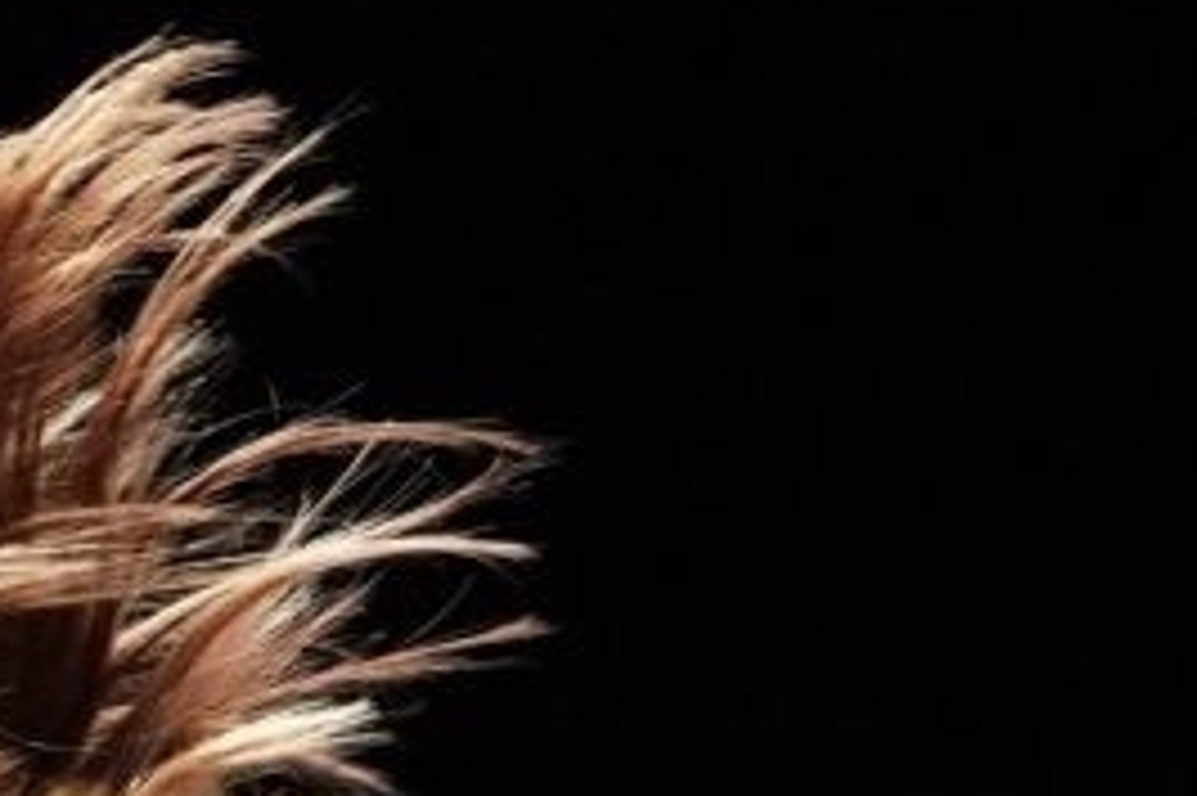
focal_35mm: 1090
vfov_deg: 1.3
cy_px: 2132
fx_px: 36219
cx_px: 2007
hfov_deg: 1.9
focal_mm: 161
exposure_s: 1/1000
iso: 6400
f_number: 2.8
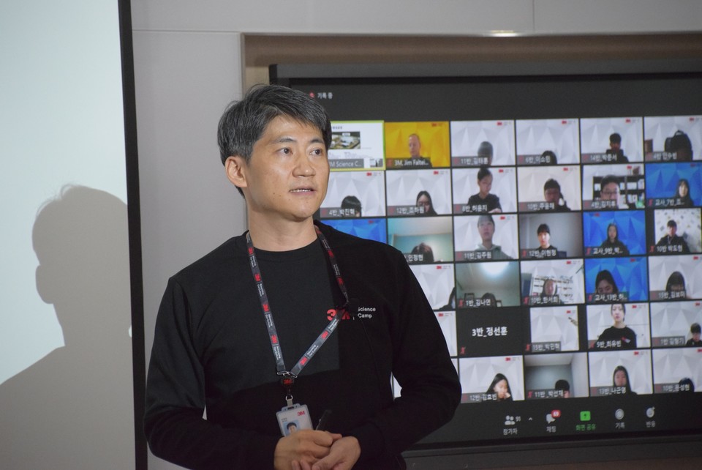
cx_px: 351
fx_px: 4684
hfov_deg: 8.6
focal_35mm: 240
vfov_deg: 5.7
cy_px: 235
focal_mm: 160
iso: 4500
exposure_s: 1/500
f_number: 6
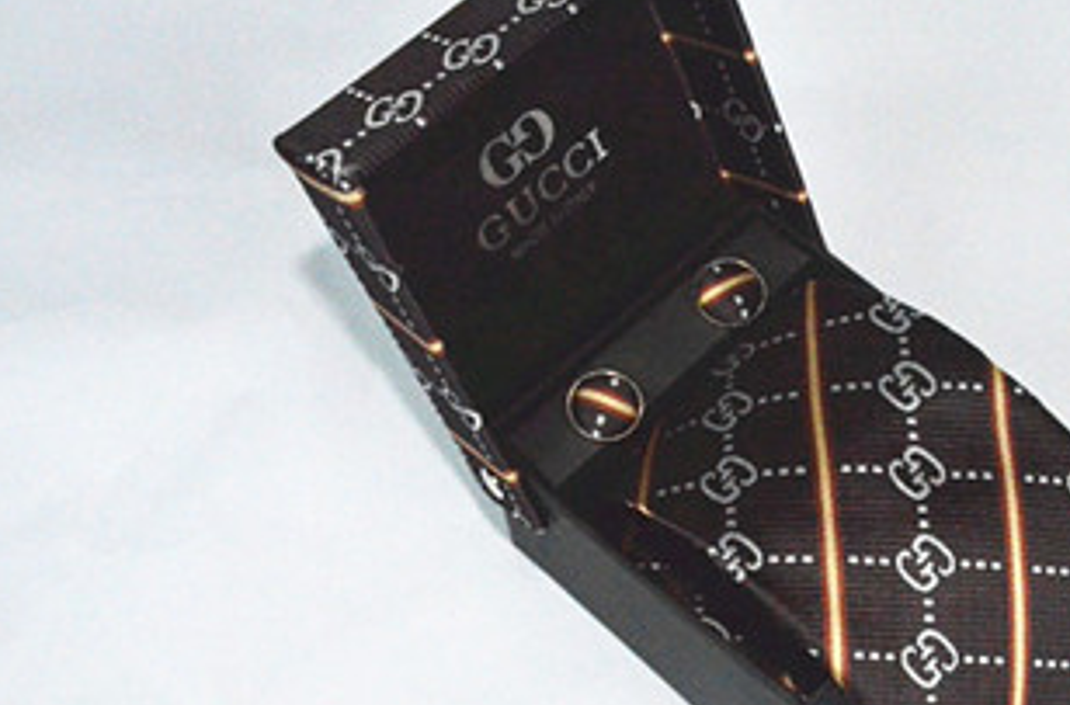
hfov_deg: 30.1
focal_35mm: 66
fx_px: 1949
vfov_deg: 20.5
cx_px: 823
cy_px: 417
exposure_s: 1/250
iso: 6400
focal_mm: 27
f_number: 22
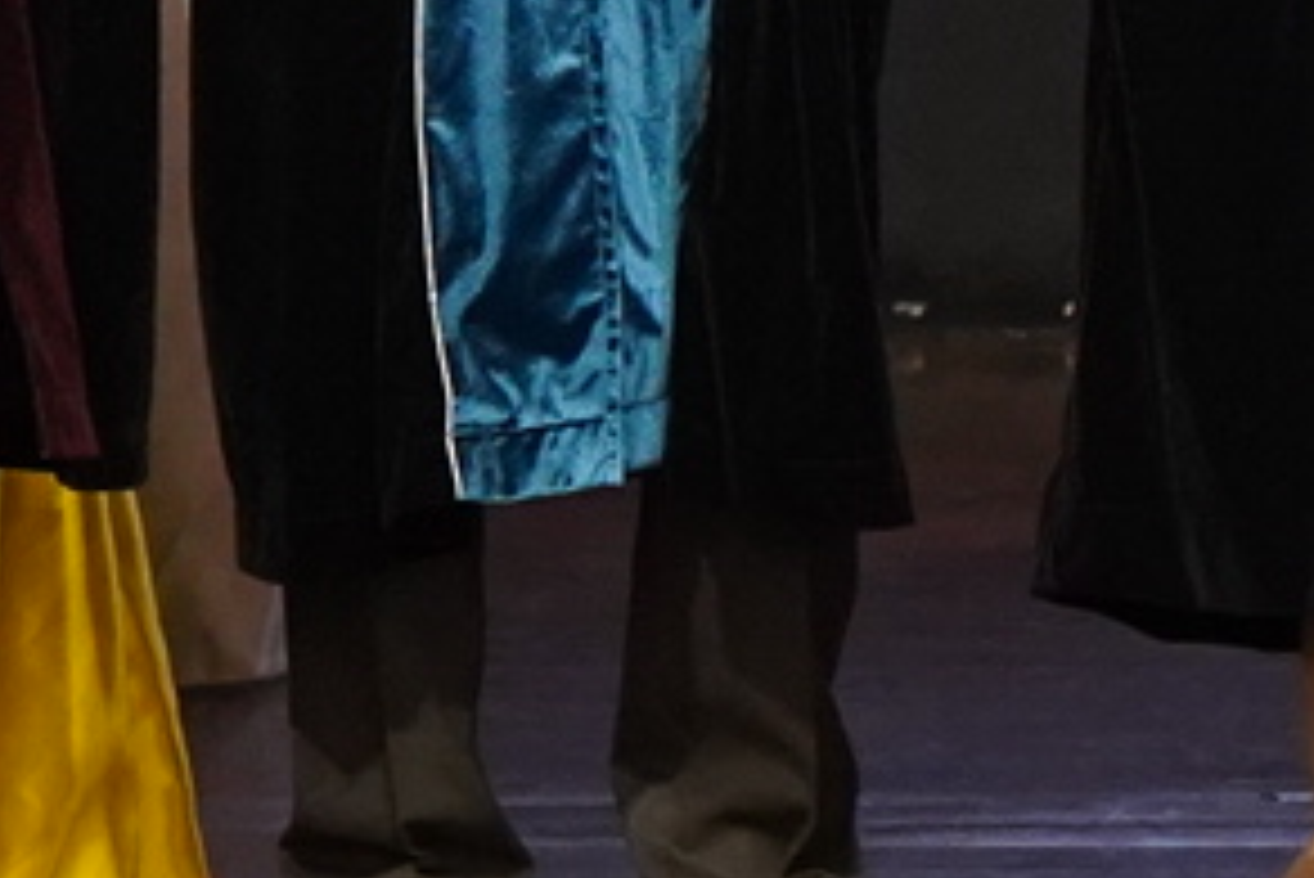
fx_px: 32098
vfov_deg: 1.6
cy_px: -1261
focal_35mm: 879
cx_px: 1035
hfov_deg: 2.3
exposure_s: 1/160
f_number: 3.2
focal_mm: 106
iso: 3200
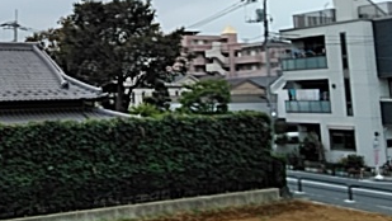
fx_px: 634
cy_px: 6
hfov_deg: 33.5
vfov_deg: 19.3
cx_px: 89
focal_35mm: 61
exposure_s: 1/575
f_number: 2.2
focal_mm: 3.46
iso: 60
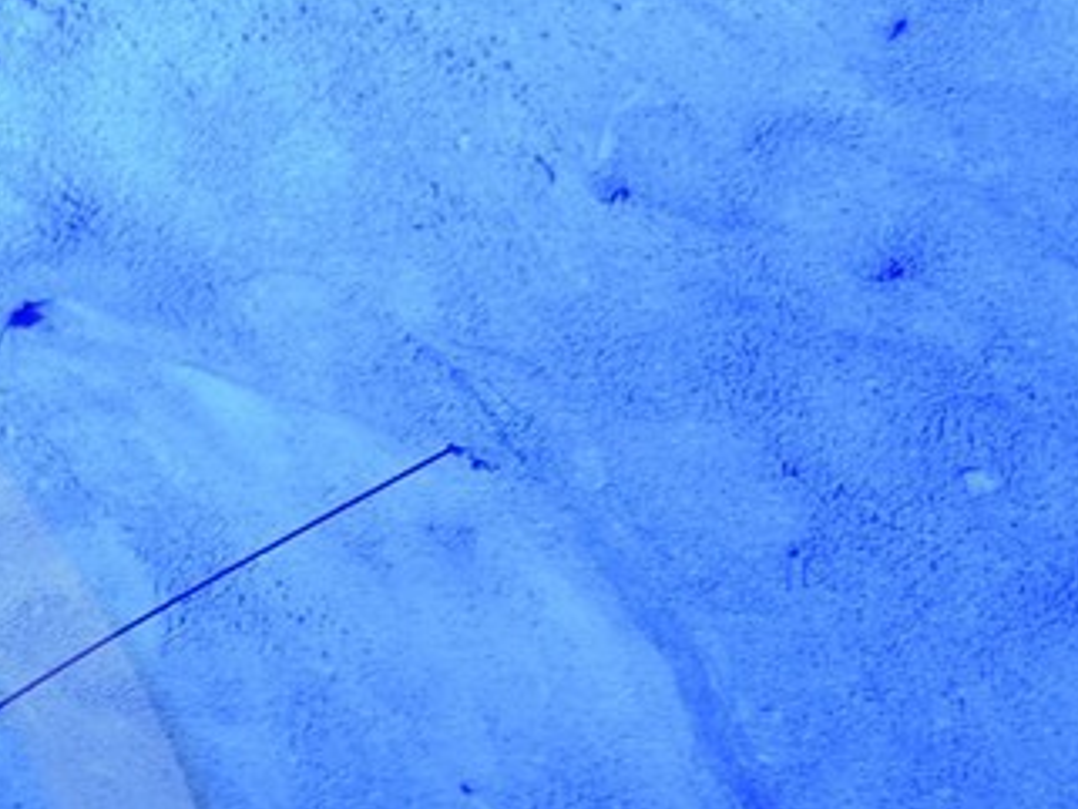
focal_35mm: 230
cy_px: 1313
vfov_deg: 6.4
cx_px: -1102
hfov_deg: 8.2
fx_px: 7165
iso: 200
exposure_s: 1/3.33
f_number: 4.5
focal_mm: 48
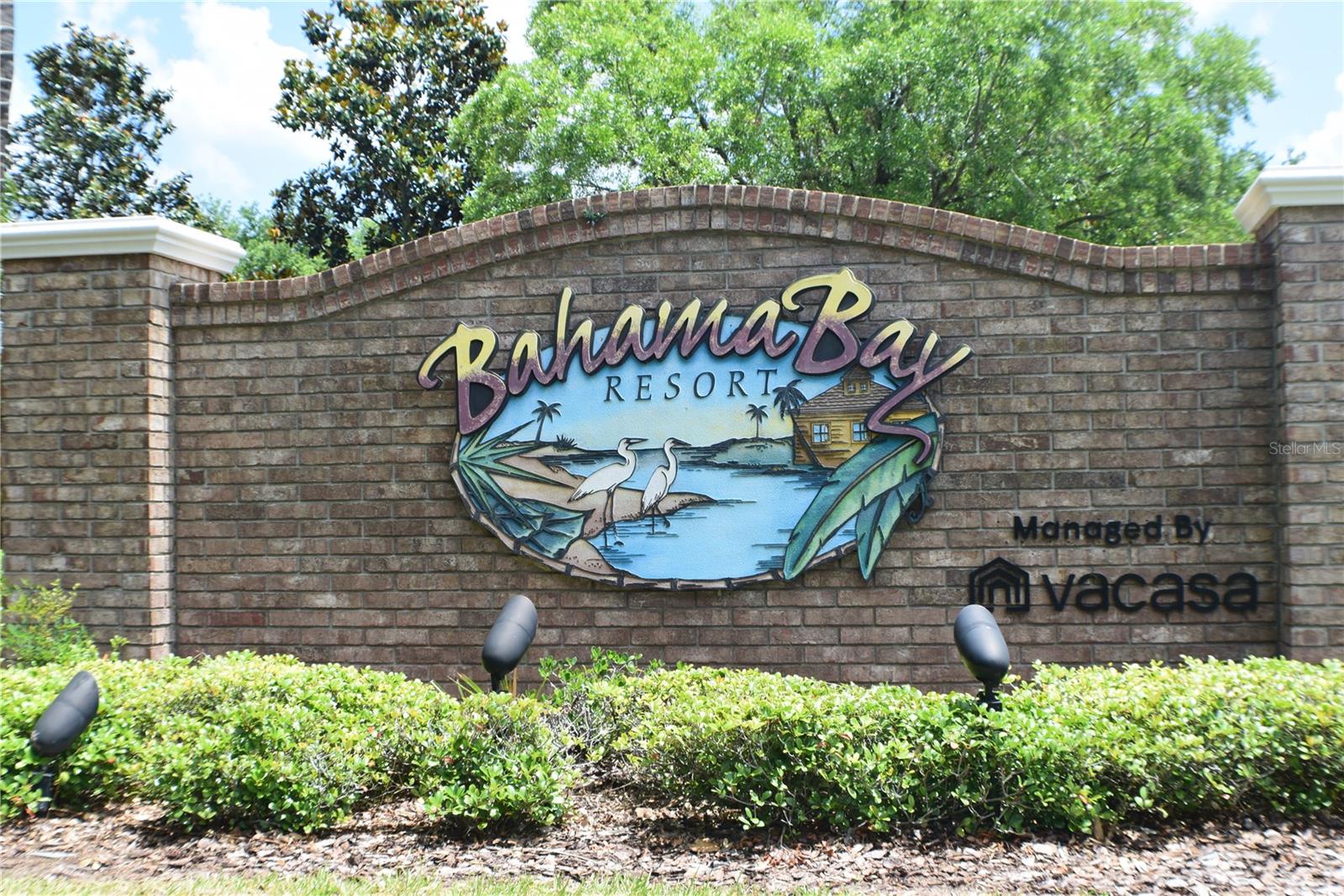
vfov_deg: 21.6
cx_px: 672
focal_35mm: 63
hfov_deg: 31.9
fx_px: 2351
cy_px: 448
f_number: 11
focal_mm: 42
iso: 400
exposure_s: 1/320
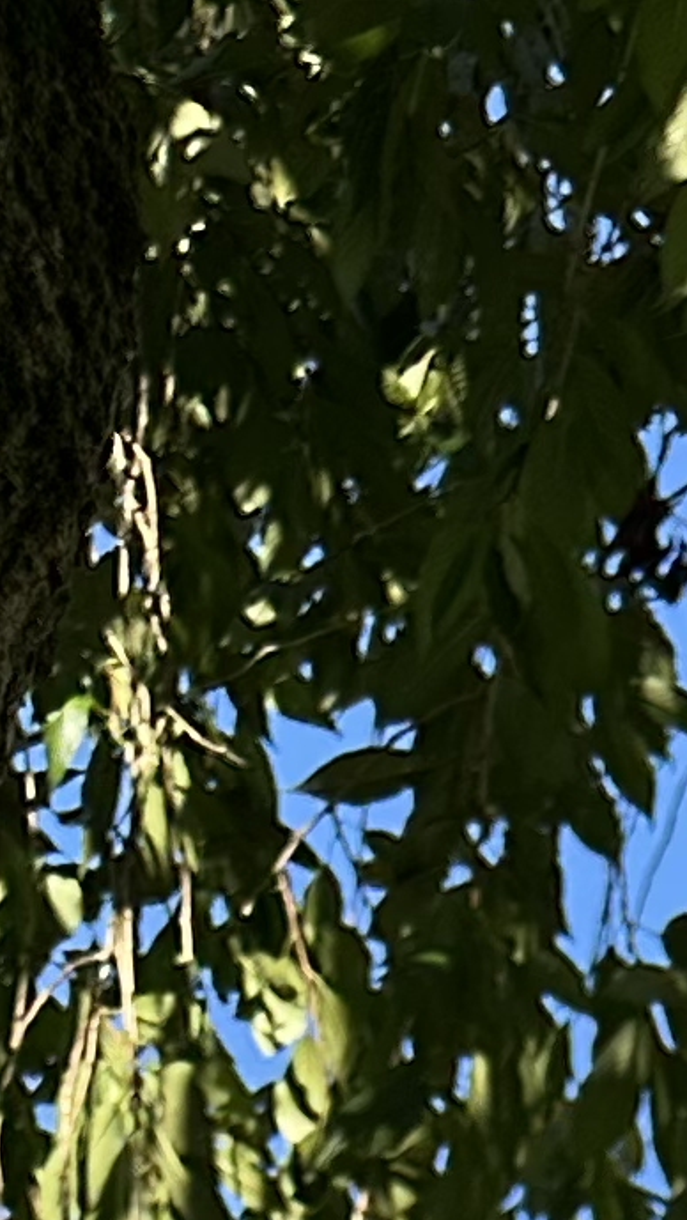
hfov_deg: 7.3
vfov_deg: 10.6
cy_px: 3449
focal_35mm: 153
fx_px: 4951
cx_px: 1749
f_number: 1.78
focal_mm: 6.86
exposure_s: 1/962
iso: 80
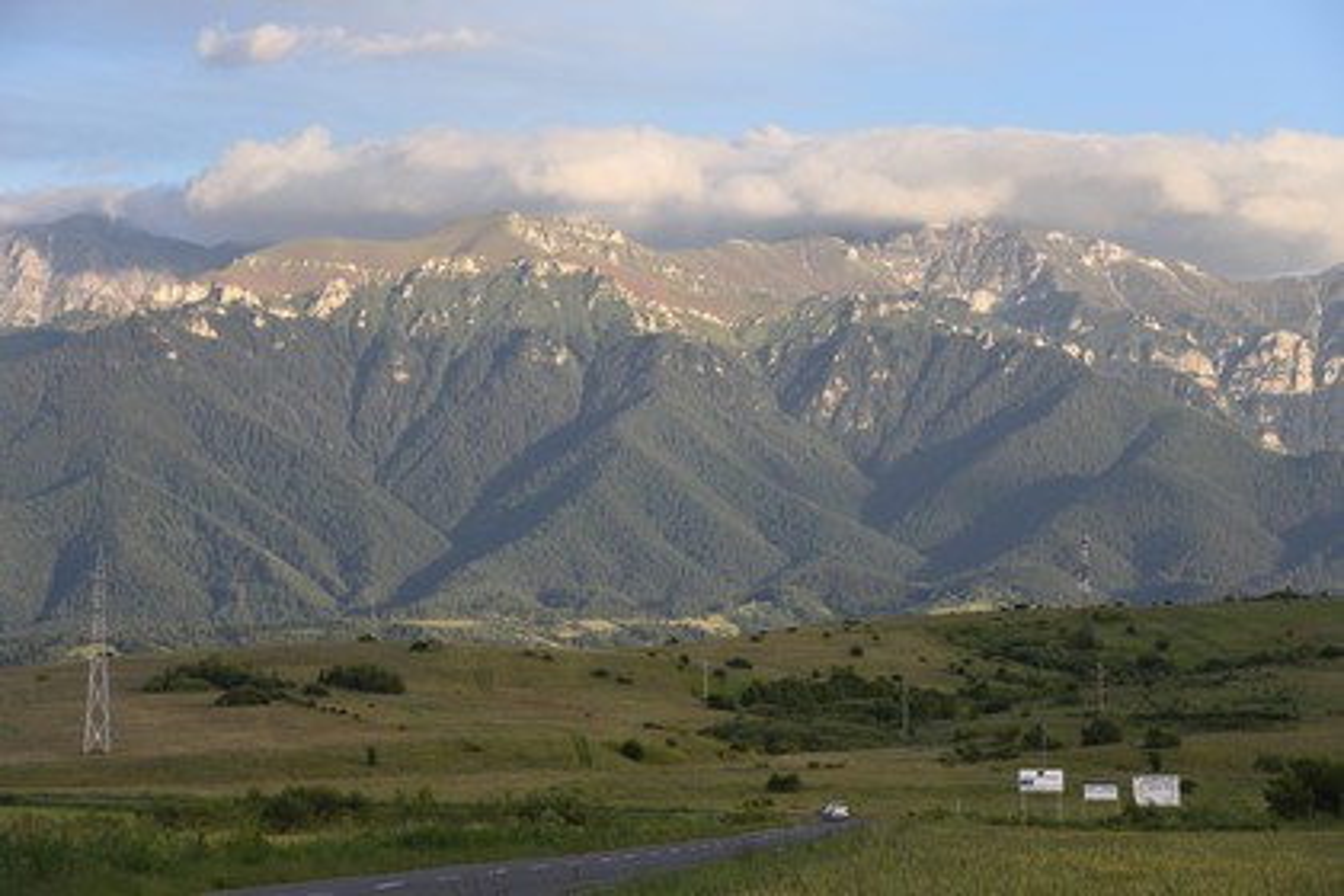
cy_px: 448
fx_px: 5040
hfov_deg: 15.2
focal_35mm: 135
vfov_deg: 10.2
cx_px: 672
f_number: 11
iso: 800
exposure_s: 1/200
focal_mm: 135
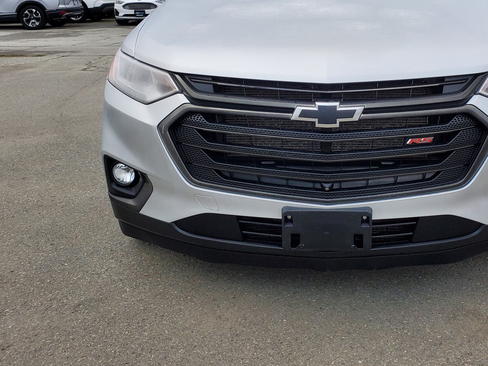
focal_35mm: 42
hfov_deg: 44.3
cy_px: 82
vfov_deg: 33.5
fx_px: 592
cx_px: 317
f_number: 2.4
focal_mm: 4.3
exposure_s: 1/120
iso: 80
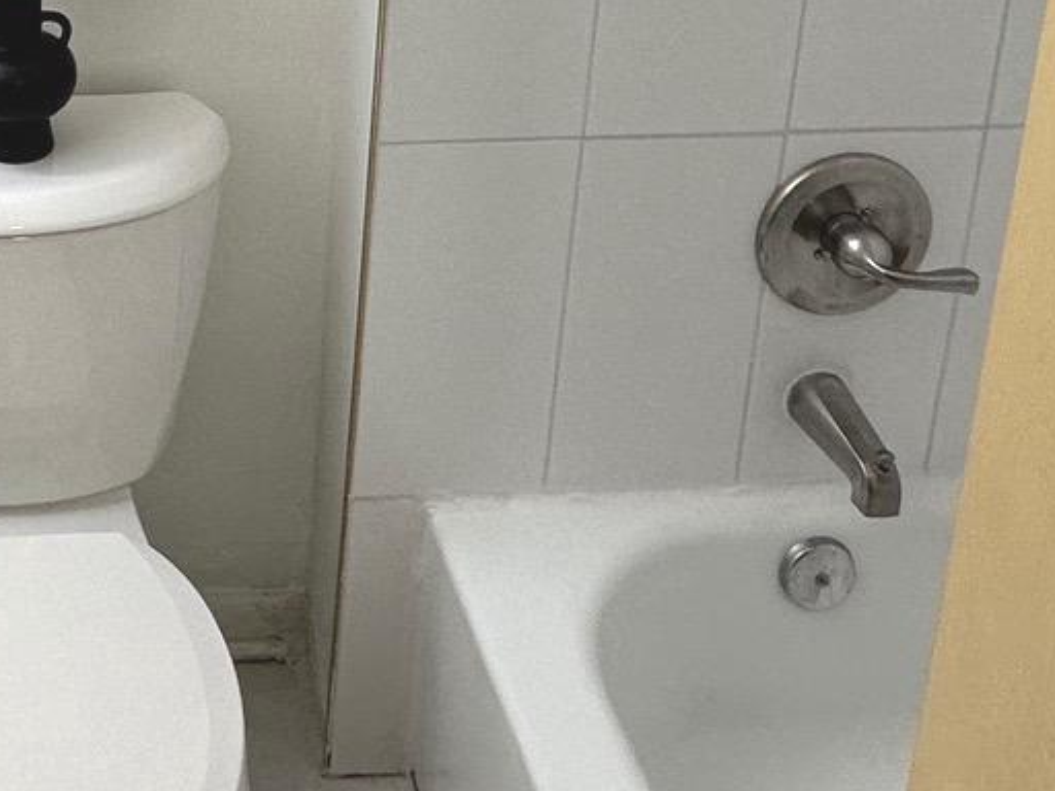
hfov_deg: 32.4
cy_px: -247
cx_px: 74
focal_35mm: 56
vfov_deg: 23.1
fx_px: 1707
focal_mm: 2.22
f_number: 2.2
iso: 125
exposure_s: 1/120
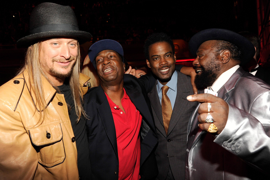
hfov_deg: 73.7
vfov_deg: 53.1
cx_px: 135
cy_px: 90
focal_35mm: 24
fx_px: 180
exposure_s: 1/30
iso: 1000
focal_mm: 24
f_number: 5.6
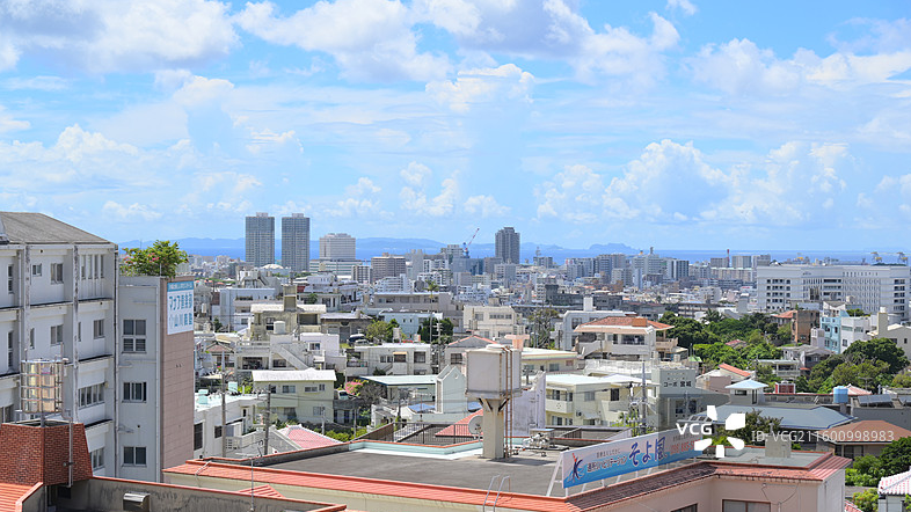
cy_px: 288
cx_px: 453
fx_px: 1570
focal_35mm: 65
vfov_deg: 18.5
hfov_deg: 32.4
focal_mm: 61
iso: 200
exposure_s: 1/1000
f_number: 6
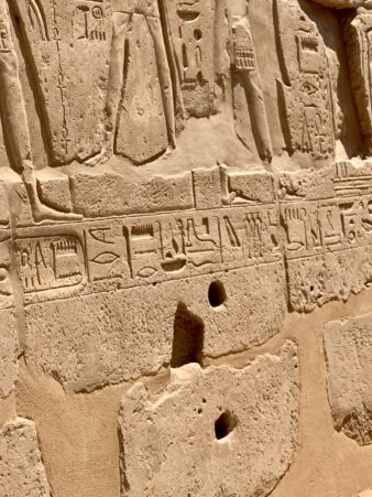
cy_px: 136
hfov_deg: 23.2
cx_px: -45
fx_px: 846
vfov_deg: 32.2
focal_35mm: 59
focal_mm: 4.25
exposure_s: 1/2364
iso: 25
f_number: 1.8
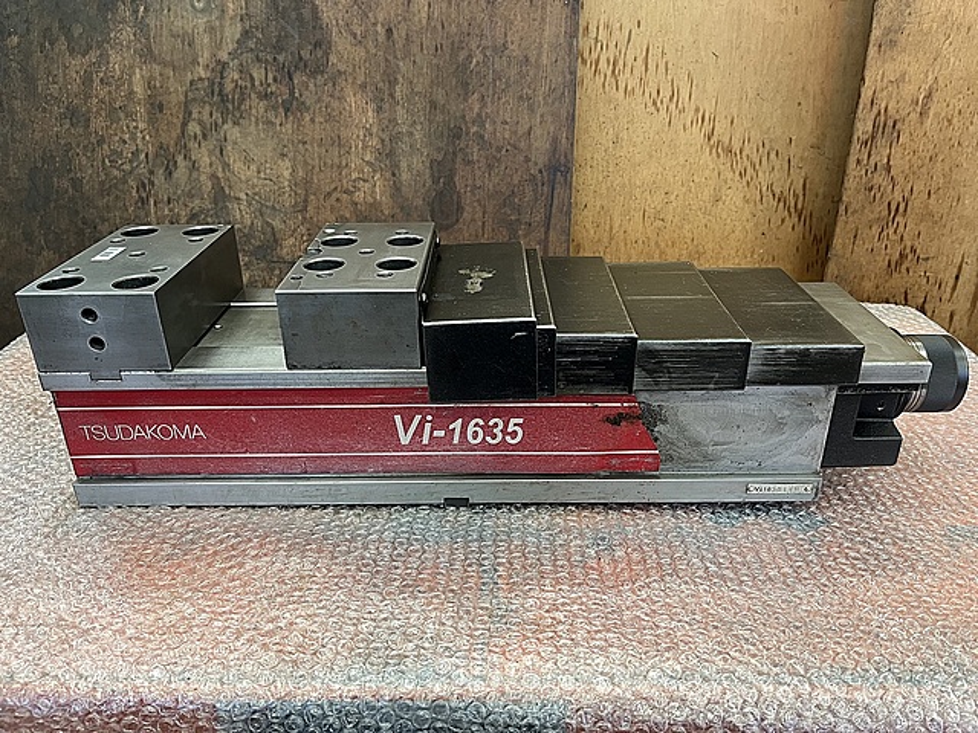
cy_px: 366
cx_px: 489
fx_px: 735
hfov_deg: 67.3
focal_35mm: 26
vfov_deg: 53.1
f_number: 1.6
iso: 160
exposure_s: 1/60
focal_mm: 5.1
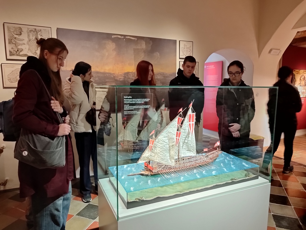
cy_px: 115
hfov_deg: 69.4
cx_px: 153
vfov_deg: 54.9
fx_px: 221
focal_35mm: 25
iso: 2291
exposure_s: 1/17
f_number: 1.89
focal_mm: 5.95
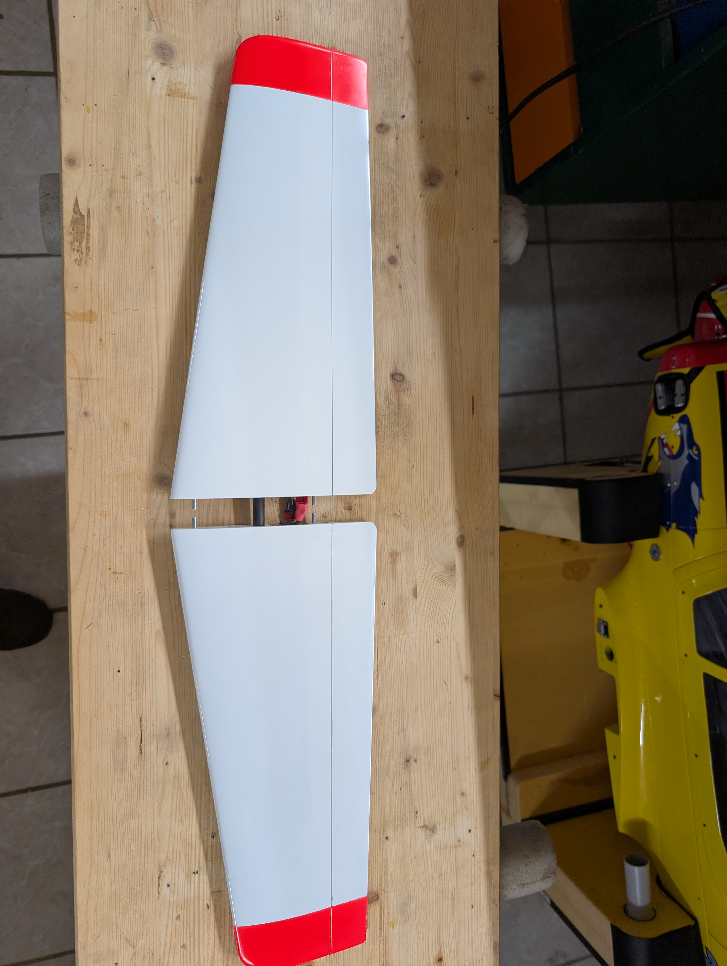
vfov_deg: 71.5
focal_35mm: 24
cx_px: 364
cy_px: 483
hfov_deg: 56.9
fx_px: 670
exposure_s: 1/50
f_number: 1.68
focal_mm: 6.9
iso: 111
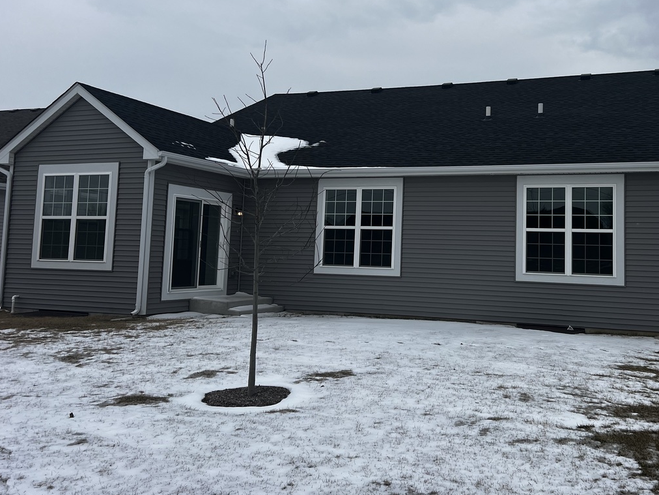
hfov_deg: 49.4
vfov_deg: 38.5
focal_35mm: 37
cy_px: 196
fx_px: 704
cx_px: 429
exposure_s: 1/4444
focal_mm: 5.7
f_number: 1.5
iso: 50
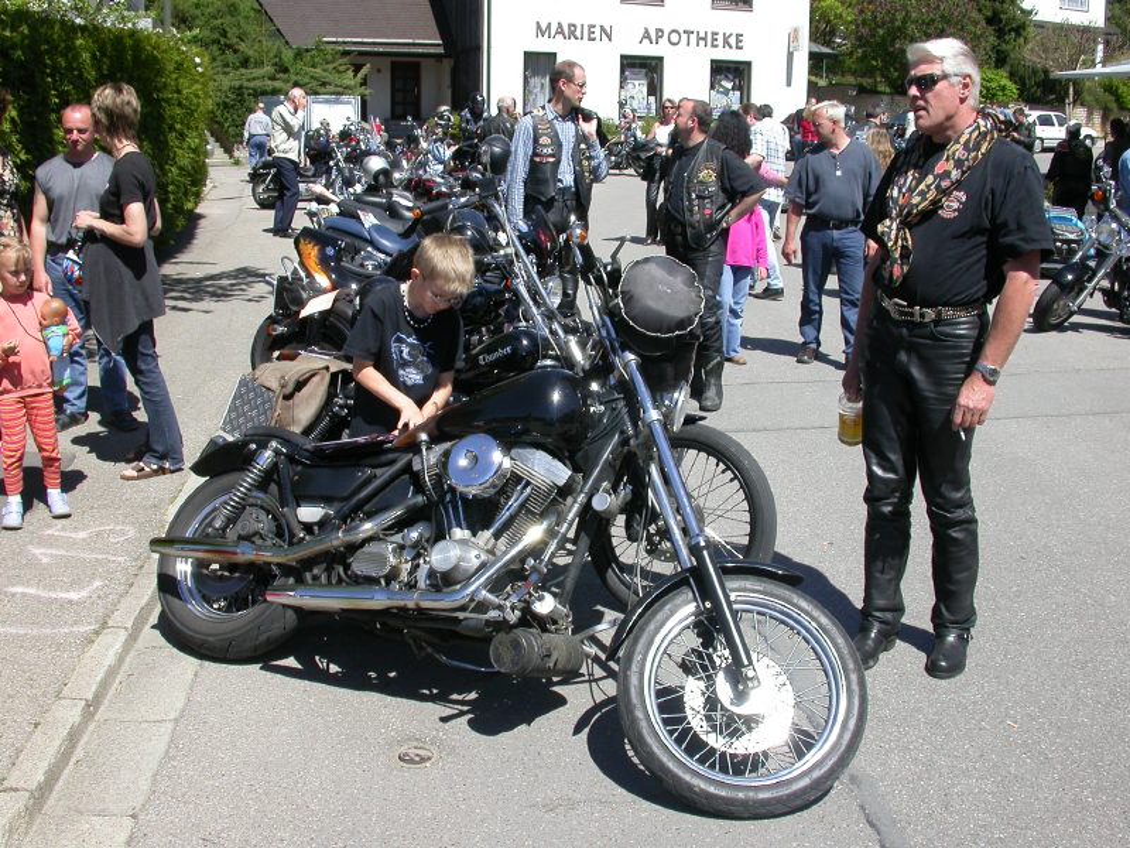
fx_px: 1240
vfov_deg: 37.7
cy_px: 424
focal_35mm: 38
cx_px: 565
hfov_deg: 49.0
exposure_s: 1/261
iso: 100
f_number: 6.7
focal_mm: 7.85
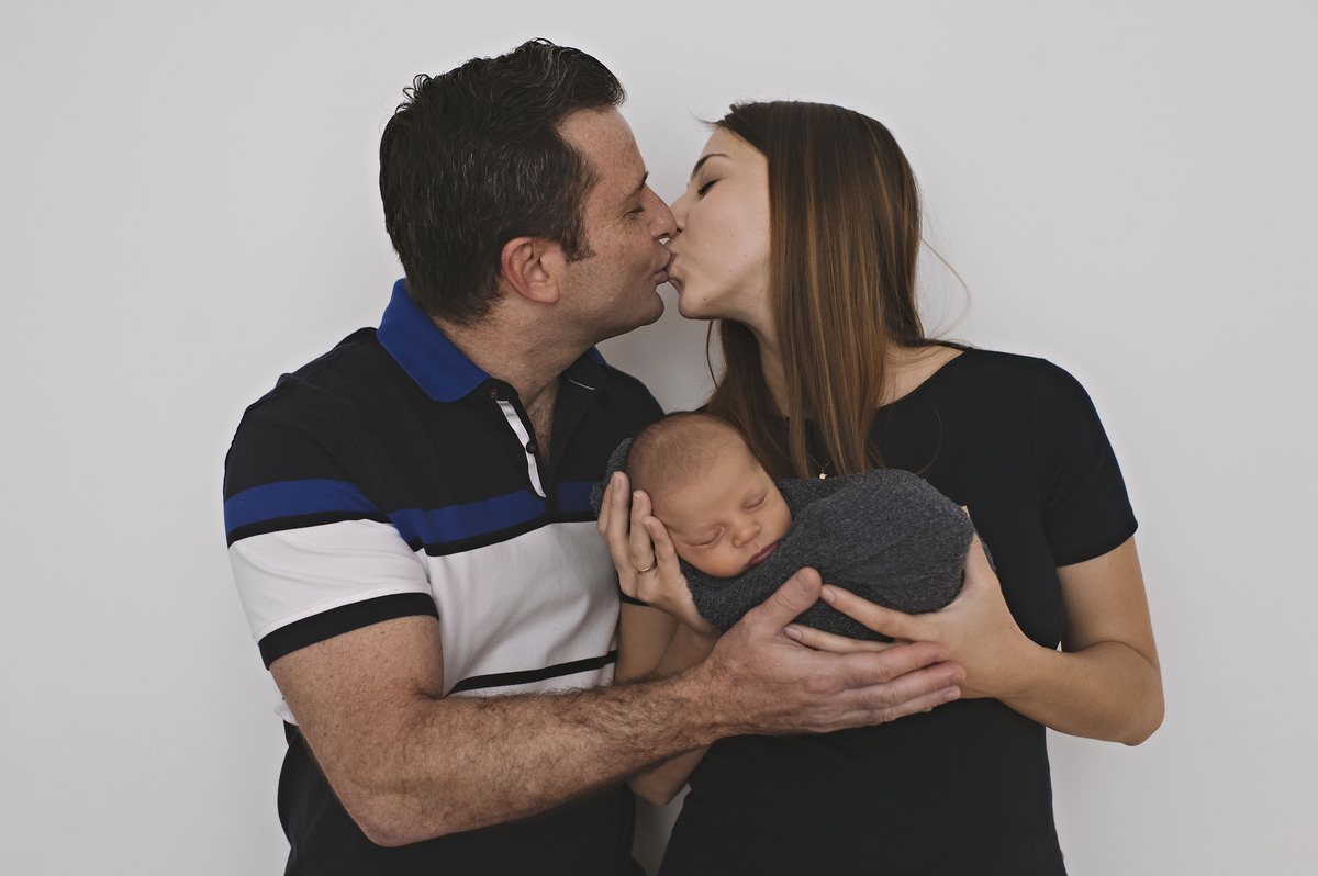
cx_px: 659
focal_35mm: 35
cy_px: 438
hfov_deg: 54.5
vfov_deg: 37.8
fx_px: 1280
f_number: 3.2
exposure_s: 1/160
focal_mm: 35
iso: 320
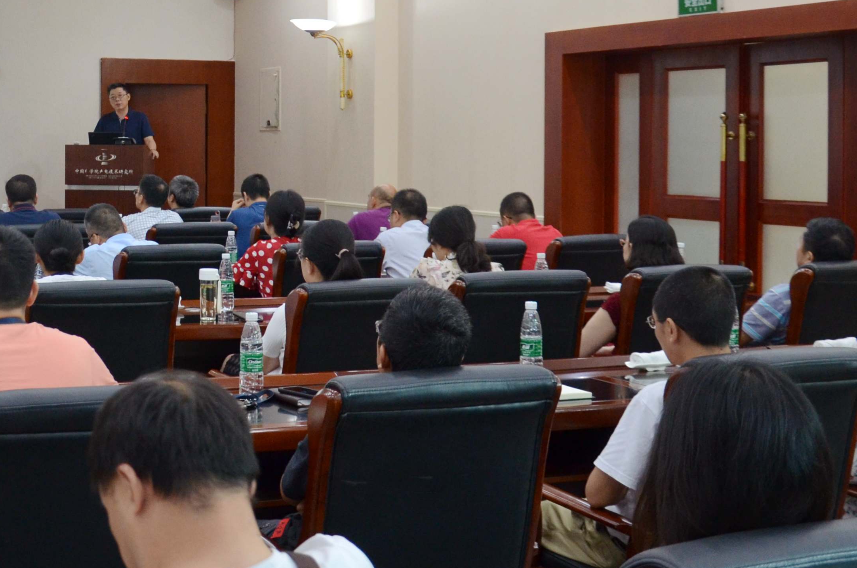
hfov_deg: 35.3
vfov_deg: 24.8
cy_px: 190
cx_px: 124
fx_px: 1283
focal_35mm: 54
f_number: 3.5
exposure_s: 1/40
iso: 800
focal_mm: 18
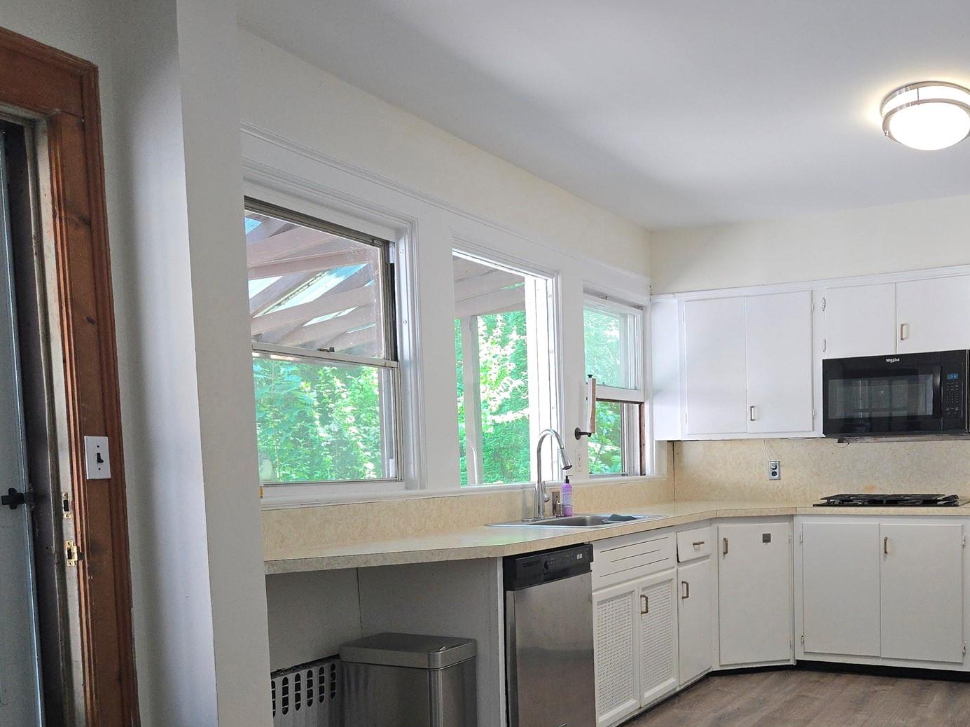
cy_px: 505
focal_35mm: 34
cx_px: 695
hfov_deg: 52.2
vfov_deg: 41.1
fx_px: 952
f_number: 1.8
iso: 125
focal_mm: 5.4
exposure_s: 1/120
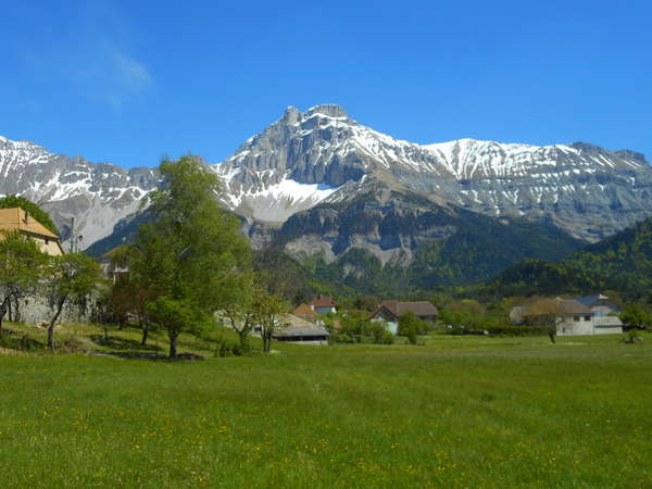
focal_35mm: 34
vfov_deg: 41.8
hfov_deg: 54.0
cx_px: 326
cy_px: 244
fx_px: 640
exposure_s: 1/800
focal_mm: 6
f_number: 4.2
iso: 80
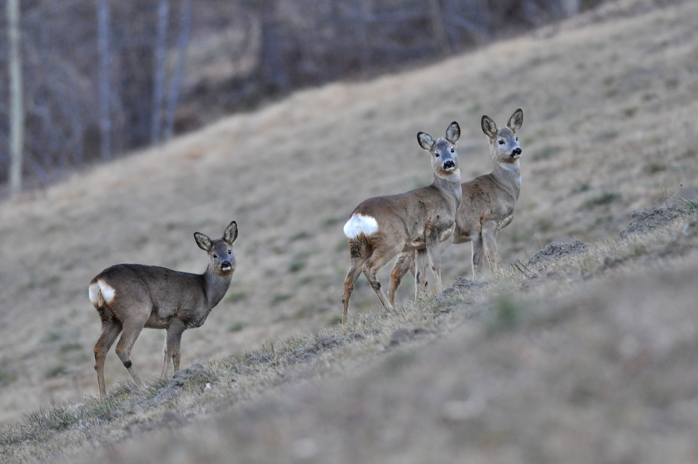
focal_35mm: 630
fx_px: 12200
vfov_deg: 2.2
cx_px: 349
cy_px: 232
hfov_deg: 3.3
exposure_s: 1/320
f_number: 5.6
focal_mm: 420
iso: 800
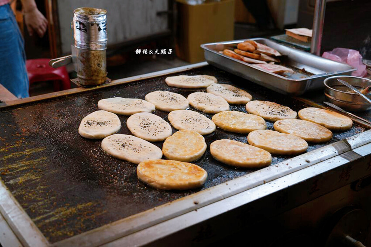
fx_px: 494
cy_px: 124
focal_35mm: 48
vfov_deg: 28.1
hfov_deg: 41.1
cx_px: 186
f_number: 4
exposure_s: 1/50
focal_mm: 48
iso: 400
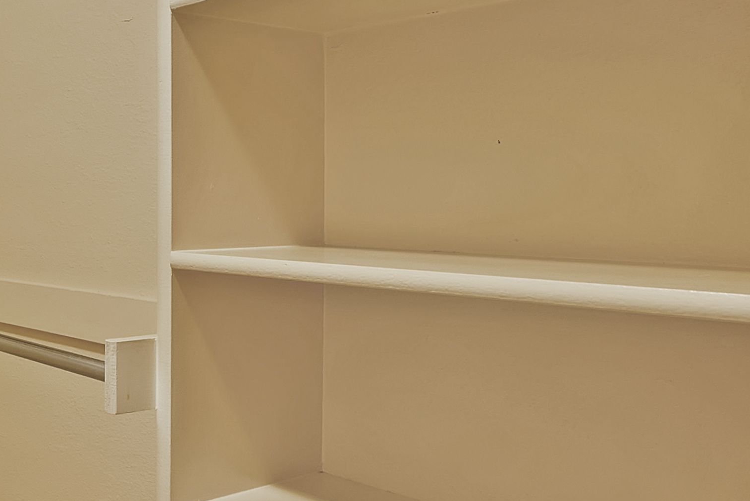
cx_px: -169
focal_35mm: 33
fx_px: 688
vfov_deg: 39.5
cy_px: 164
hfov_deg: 39.4
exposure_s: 2
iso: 640
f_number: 9
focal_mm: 12
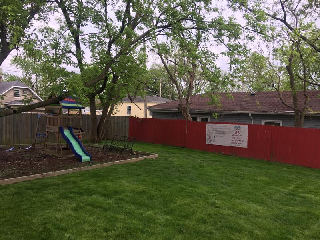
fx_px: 268
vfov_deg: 48.2
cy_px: 120
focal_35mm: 29
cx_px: 160
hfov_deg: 61.7
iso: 32
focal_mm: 4.15
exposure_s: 1/60
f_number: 2.2
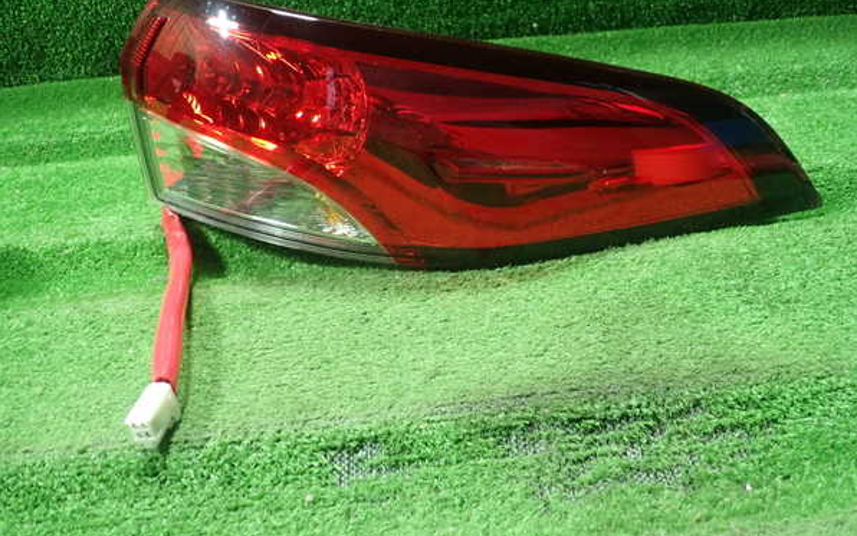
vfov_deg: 39.5
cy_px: 259
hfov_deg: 59.6
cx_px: 430
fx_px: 748
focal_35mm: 32
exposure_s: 1/125
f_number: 2.3
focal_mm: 5.5
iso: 800
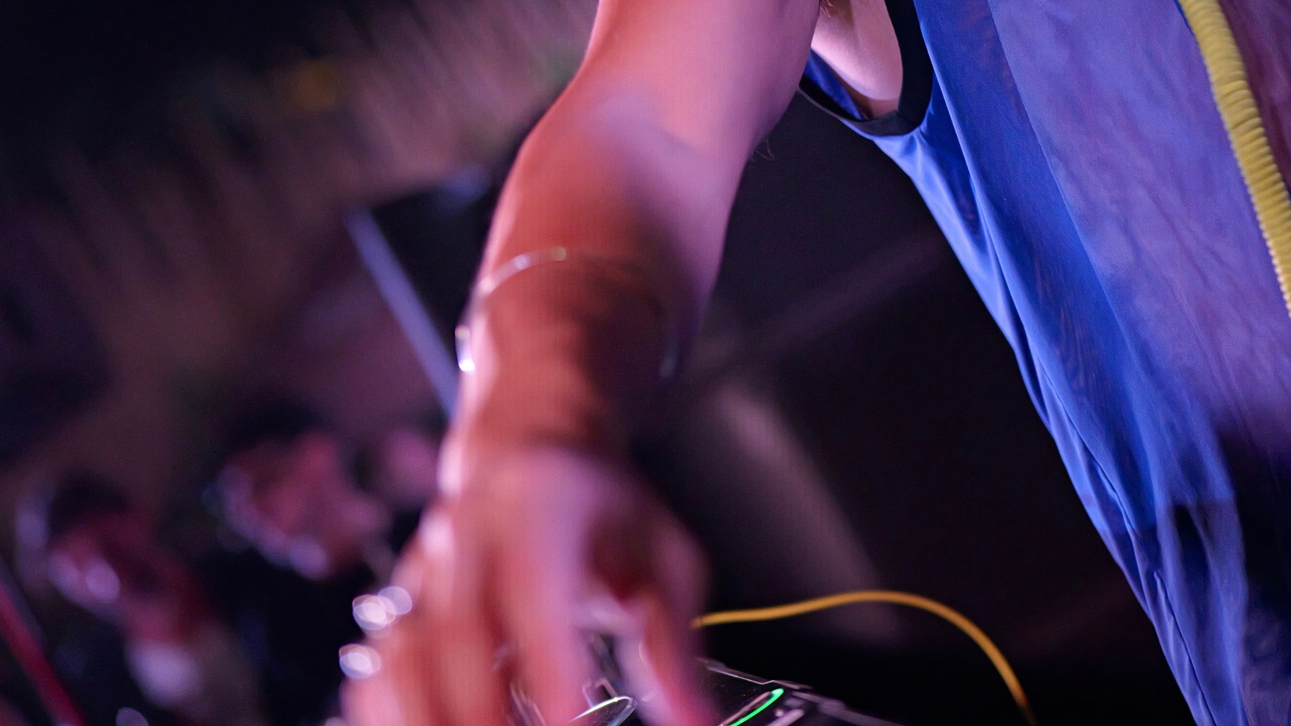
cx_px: 644
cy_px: 14
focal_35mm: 79
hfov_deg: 26.9
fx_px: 2704
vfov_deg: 15.0
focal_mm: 50
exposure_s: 1/320
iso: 6400
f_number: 1.8
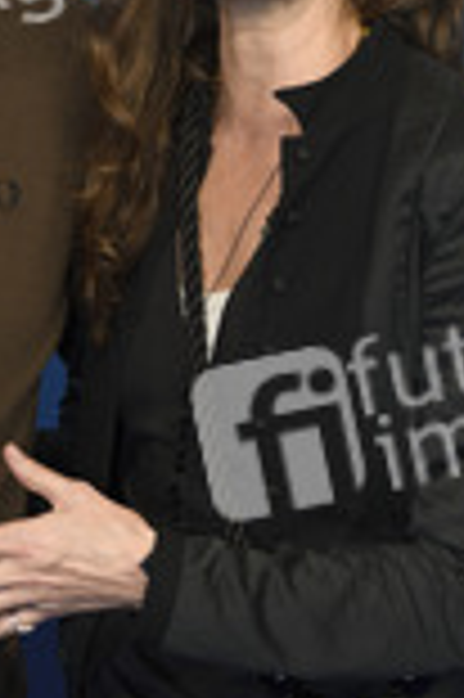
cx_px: 14
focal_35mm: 181
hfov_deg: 7.5
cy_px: 189
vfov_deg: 11.3
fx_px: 3507
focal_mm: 70
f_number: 5
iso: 800
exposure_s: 1/250
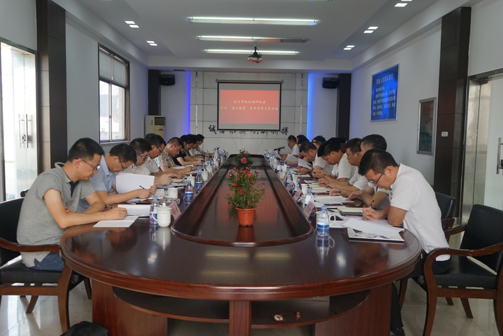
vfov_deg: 43.6
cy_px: 168
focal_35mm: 30
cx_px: 252
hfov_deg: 61.9
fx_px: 419
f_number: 4
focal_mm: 30
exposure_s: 1/160
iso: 640
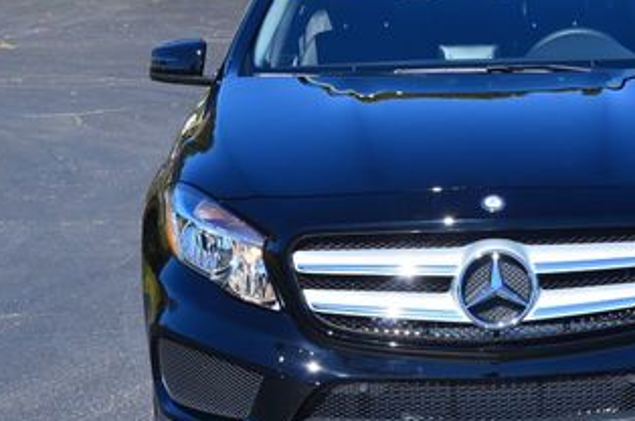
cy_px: 146
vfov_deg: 12.7
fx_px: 1884
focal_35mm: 107
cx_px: 491
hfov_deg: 19.0
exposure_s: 1/125
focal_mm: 35
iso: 180
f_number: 11
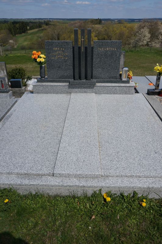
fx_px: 203
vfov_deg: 62.0
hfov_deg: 43.5
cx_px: 81
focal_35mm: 30
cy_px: 122
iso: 400
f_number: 9
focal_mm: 20
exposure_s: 1/1250
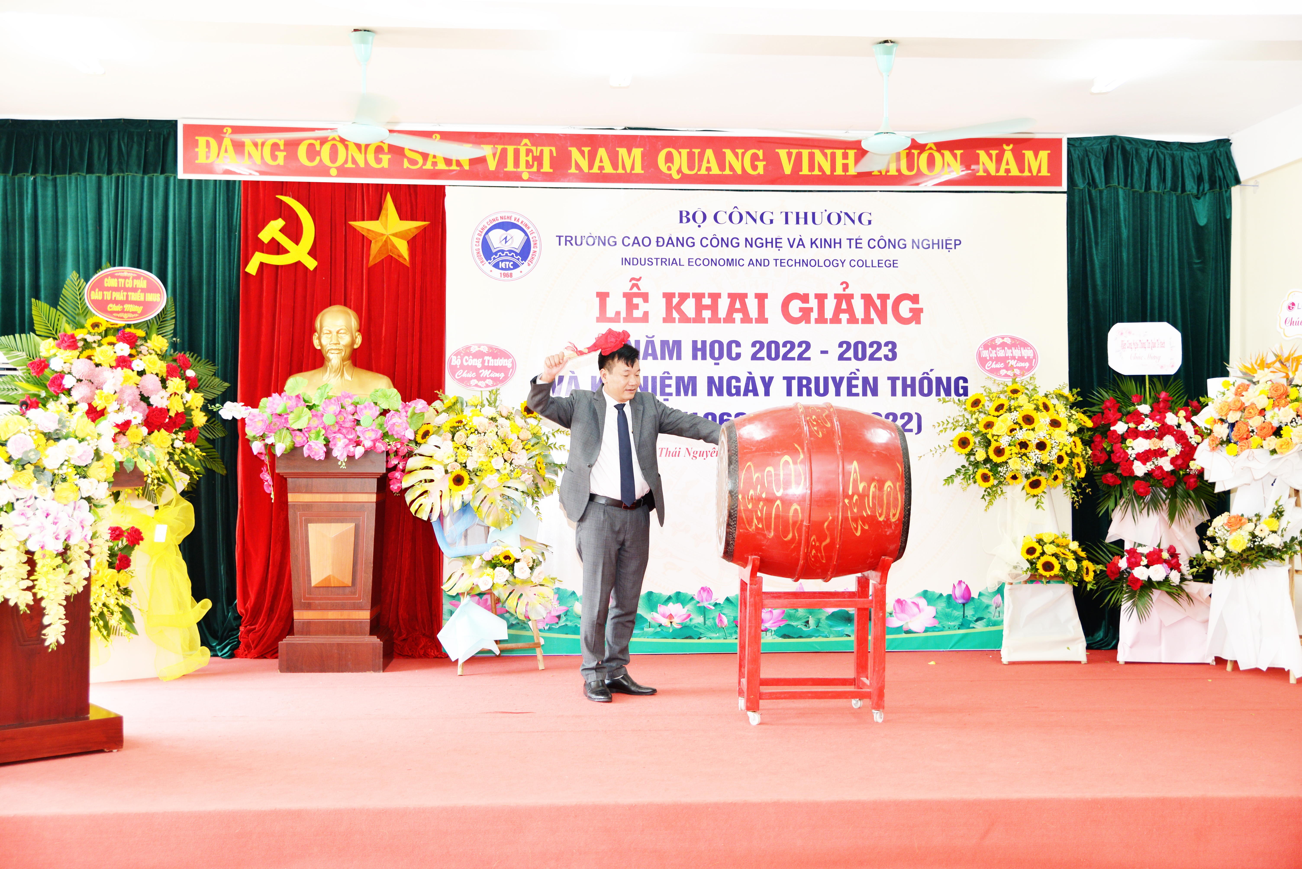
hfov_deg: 42.7
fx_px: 1664
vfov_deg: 29.3
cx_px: 651
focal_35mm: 46
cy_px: 434
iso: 400
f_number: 4
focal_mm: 46
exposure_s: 1/100
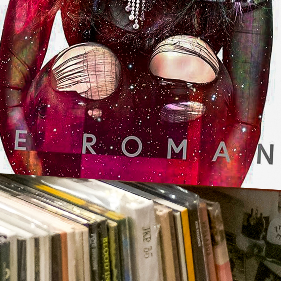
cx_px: -35
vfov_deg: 5.6
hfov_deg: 5.7
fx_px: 2792
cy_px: -388
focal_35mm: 304
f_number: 2.8
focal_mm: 32
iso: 800
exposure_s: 1/160
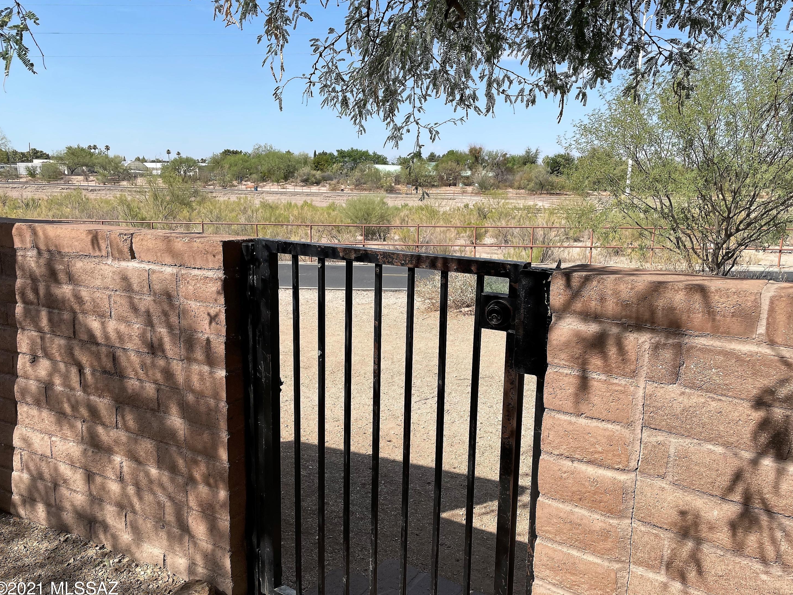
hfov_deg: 65.3
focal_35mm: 27
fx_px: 619
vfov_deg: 51.3
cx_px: 405
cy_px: 307
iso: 32
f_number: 1.6
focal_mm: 4.2
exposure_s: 1/3205
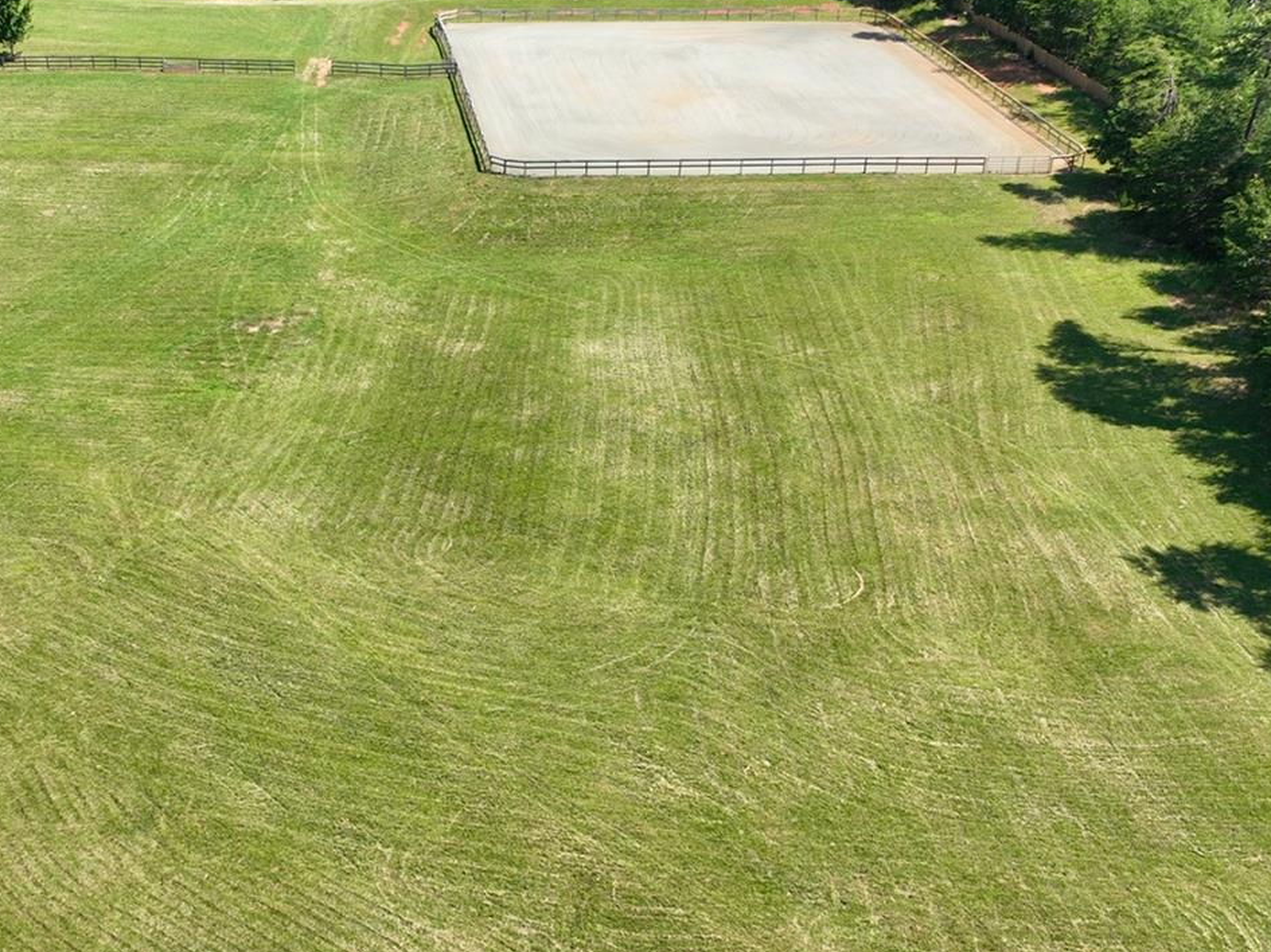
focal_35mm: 52
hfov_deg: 36.2
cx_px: 356
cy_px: 688
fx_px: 1909
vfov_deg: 27.7
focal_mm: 12.29
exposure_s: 1/800
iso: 100
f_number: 2.8
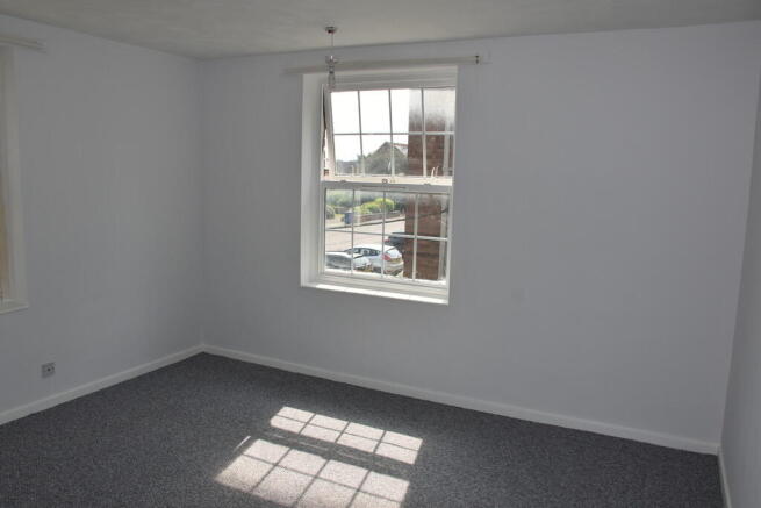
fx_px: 571
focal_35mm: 27
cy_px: 254
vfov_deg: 48.0
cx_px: 380
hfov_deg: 67.4
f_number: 6.3
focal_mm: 18
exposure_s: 1/160
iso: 100
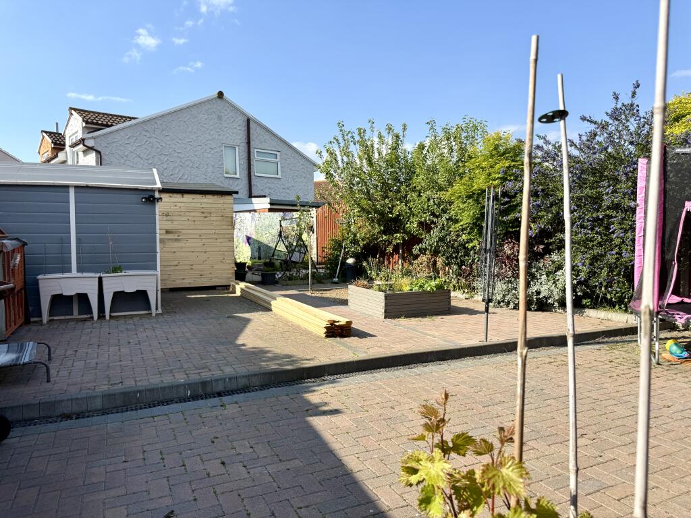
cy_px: 259
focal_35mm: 24
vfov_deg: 56.8
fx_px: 479
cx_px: 346
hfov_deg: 71.6
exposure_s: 1/3425
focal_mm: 6.76
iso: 80
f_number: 1.78
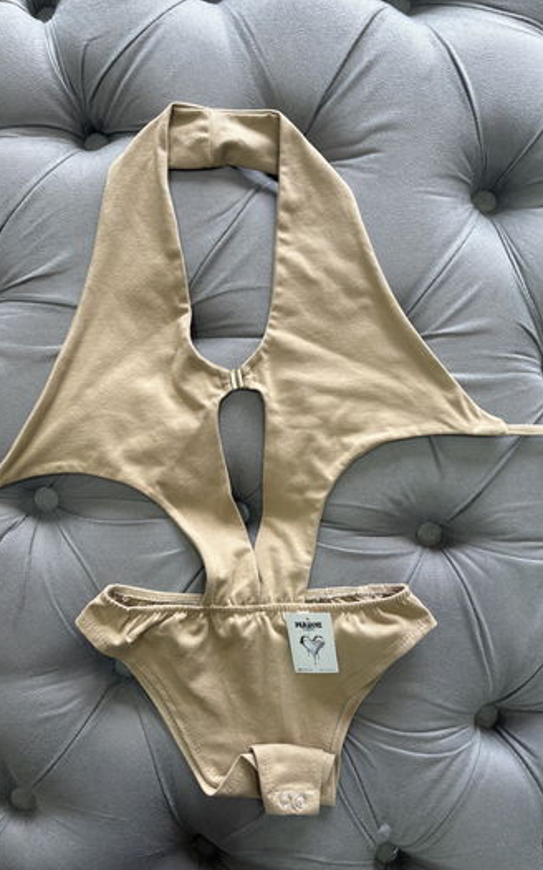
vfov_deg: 66.5
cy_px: 440
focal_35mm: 28
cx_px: 243
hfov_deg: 44.5
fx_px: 663
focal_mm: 5.96
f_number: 1.6
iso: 100
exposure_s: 1/100
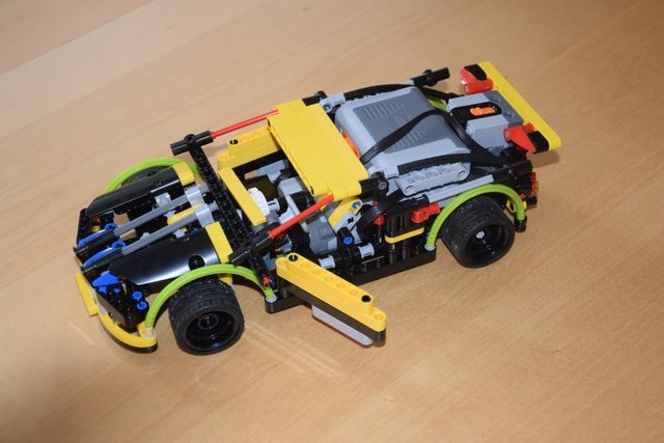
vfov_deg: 20.2
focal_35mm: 68
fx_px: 1245
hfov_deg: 29.9
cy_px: 222
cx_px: 332
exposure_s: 1/60
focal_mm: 45
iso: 1600
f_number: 4.8
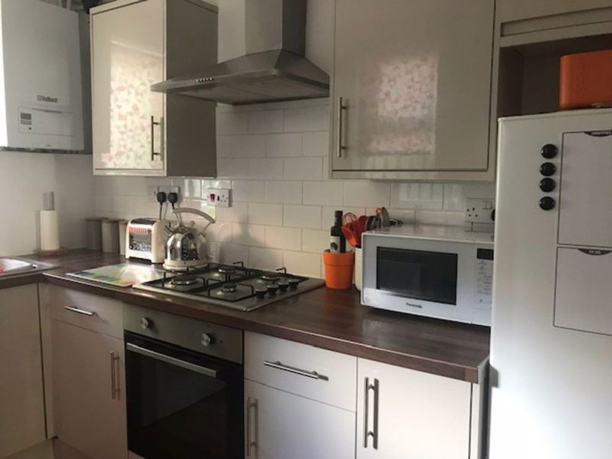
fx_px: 495
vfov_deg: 49.7
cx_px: 306
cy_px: 230
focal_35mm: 28
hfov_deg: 63.4
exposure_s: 1/14
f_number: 1.8
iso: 100
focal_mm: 3.99
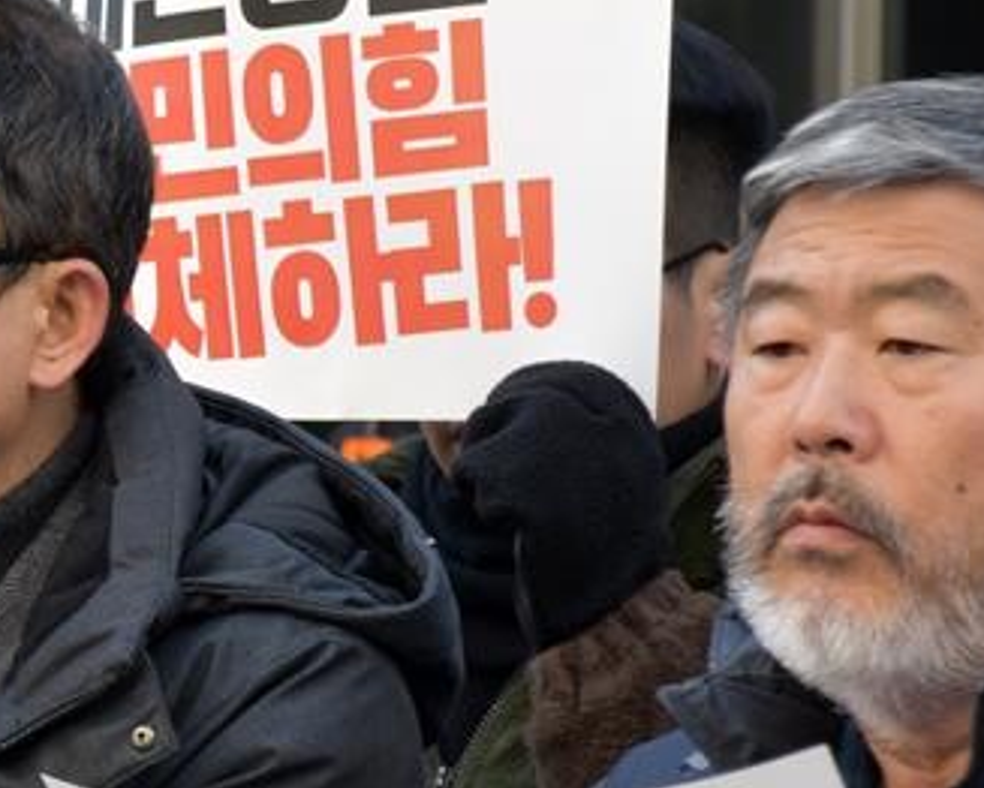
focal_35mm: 462
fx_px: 13476
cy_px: 615
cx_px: -283
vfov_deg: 3.4
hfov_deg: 4.2
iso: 400
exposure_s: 1/200
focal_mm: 105
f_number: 7.1
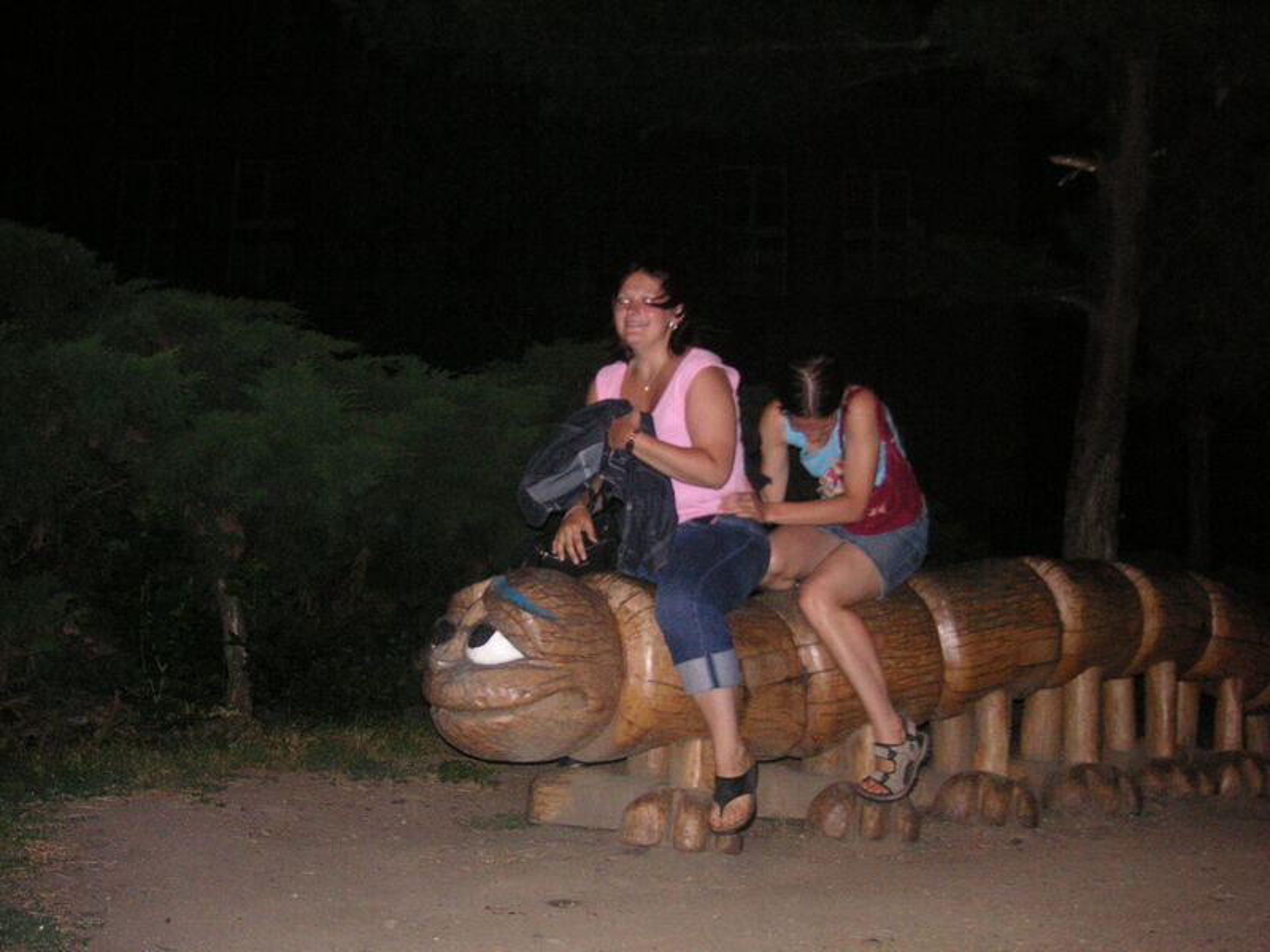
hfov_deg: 50.1
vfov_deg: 38.7
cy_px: 476
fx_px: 1357
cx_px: 635
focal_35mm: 37
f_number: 2.8
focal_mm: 6.1
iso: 160
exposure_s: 1/45
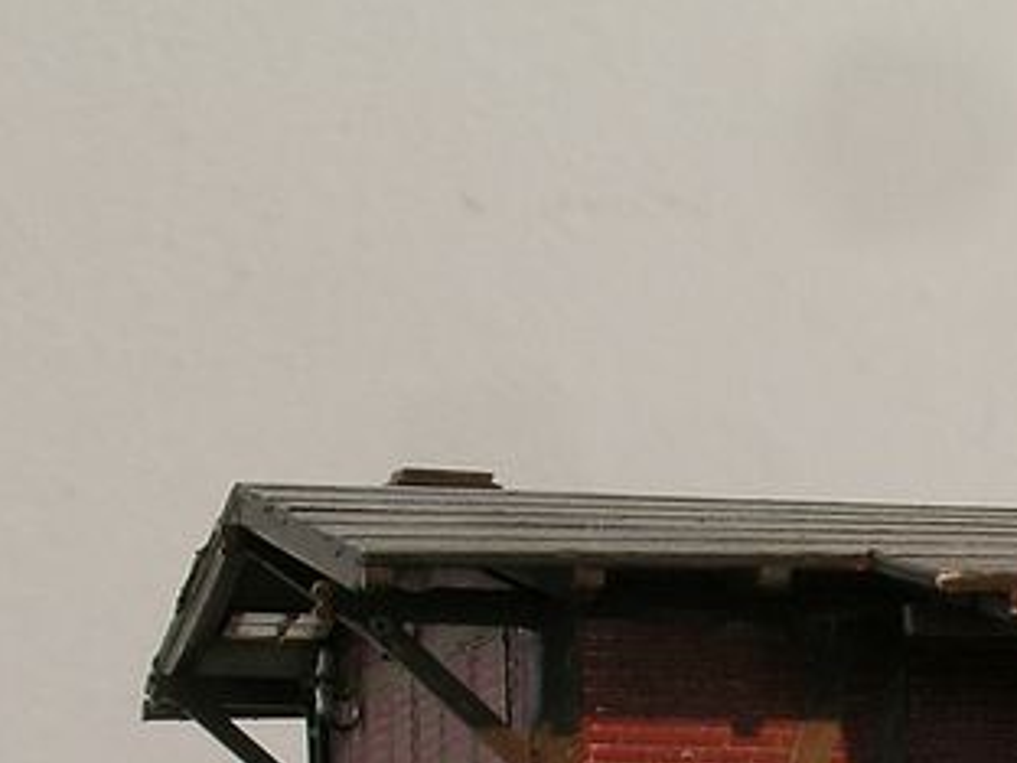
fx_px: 11105
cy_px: 1050
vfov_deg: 3.9
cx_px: 1496
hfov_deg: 5.2
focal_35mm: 378
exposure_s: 1.8
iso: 50
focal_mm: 11.8
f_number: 8
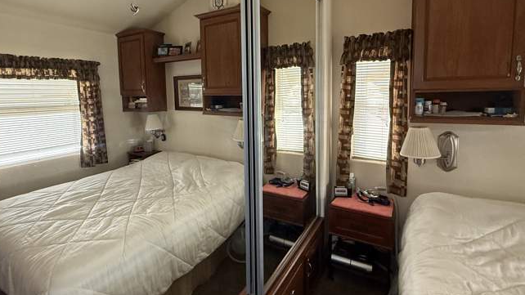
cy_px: 118
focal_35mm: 19
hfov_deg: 89.3
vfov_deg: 57.9
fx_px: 264
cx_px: 237
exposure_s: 1/60
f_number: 2.2
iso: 400
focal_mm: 2.22
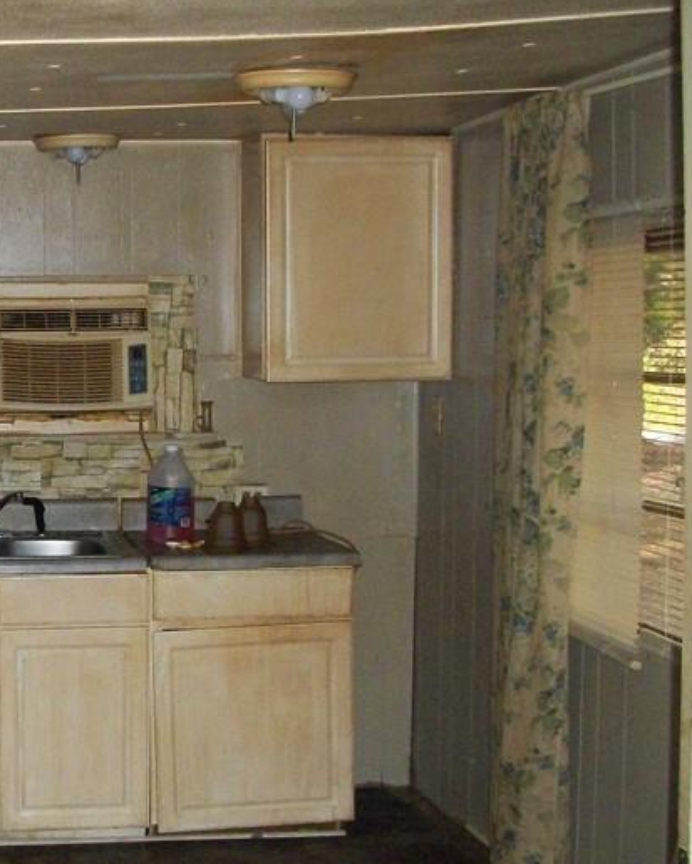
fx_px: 1587
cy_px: 529
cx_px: -90
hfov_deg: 23.0
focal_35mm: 62
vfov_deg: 30.4
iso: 400
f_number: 2.9
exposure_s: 1/500
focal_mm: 5.7
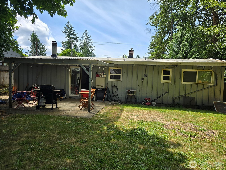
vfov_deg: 58.9
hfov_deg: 73.9
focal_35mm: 23
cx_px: 113
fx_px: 150
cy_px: 85
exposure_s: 1/636
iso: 12
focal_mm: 6.3
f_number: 1.7
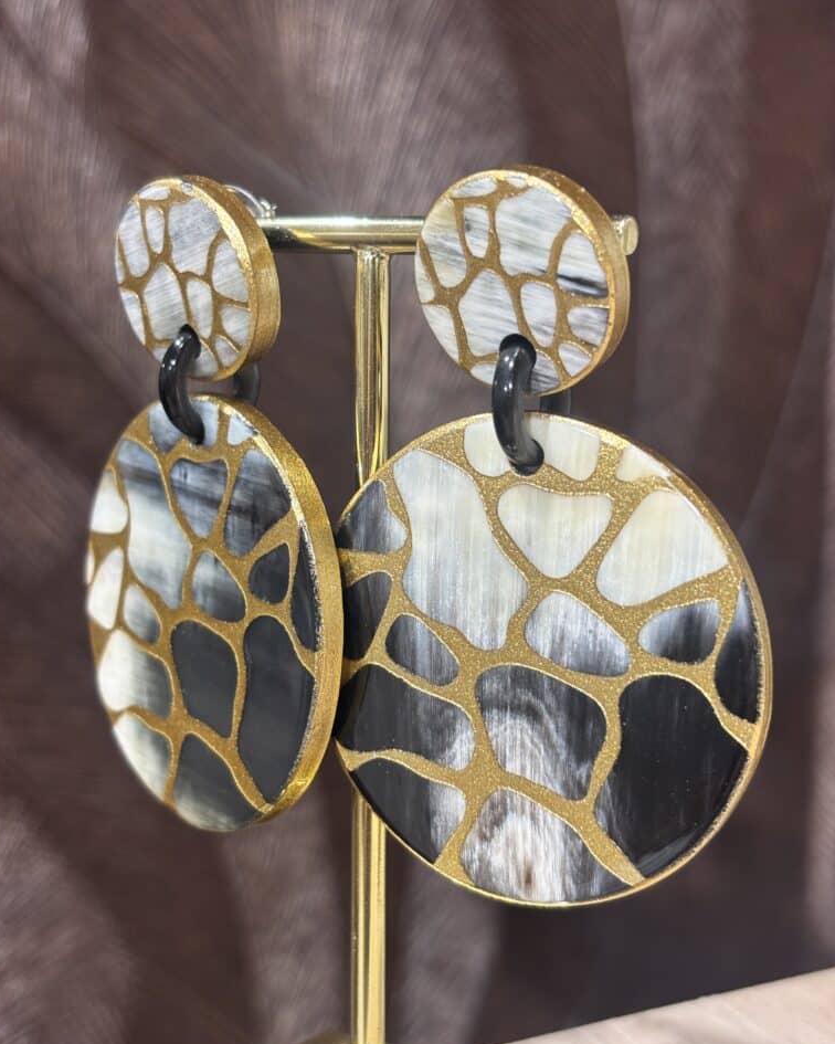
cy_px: 547
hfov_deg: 27.6
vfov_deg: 34.1
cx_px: 412
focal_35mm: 55
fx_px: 1699
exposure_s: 1/50
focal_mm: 5.96
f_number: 1.6
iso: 32
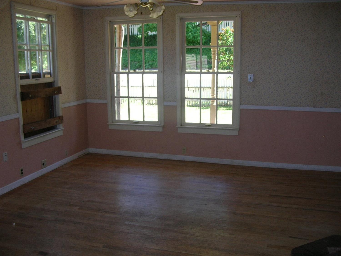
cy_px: 128
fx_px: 355
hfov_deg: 51.4
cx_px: 170
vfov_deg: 39.7
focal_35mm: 36
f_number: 2.7
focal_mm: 6
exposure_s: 1/90.4
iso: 50
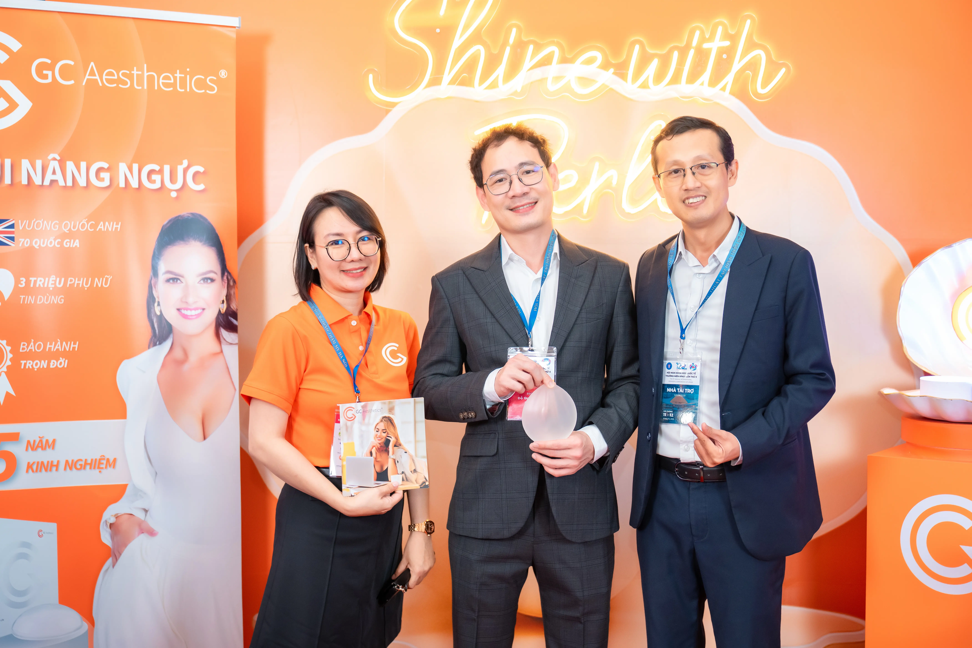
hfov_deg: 47.4
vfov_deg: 32.6
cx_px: 486
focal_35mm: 41
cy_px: 324
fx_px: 1107
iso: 1000
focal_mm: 41
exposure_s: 1/100
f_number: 3.2
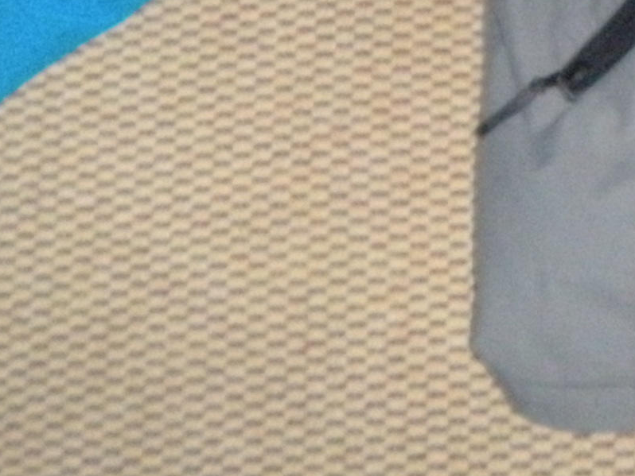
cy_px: -416
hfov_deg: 11.5
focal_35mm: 160
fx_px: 2936
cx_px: 1104
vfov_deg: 8.8
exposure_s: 1/60
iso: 400
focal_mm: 5.9
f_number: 3.8
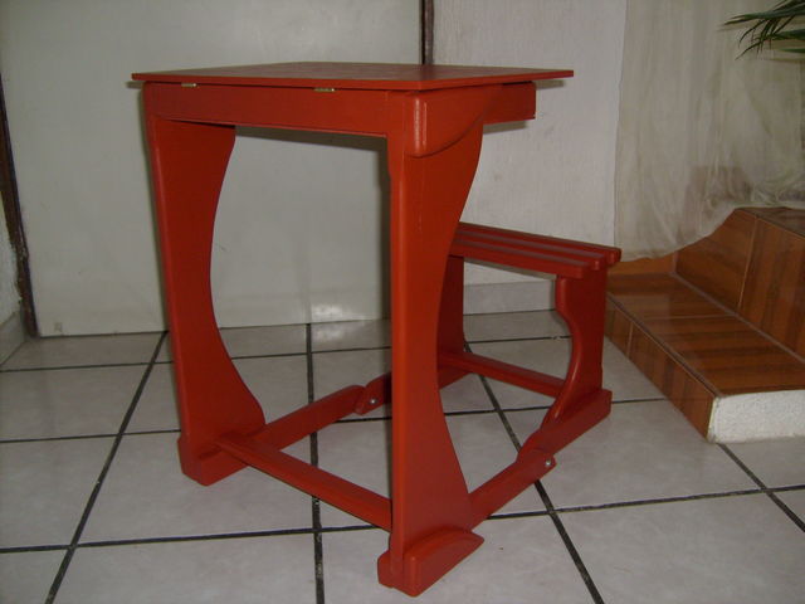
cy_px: 302
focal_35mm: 35
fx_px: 814
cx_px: 402
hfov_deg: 52.6
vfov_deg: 40.7
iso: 100
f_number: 2.8
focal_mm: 5.8
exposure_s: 1/45
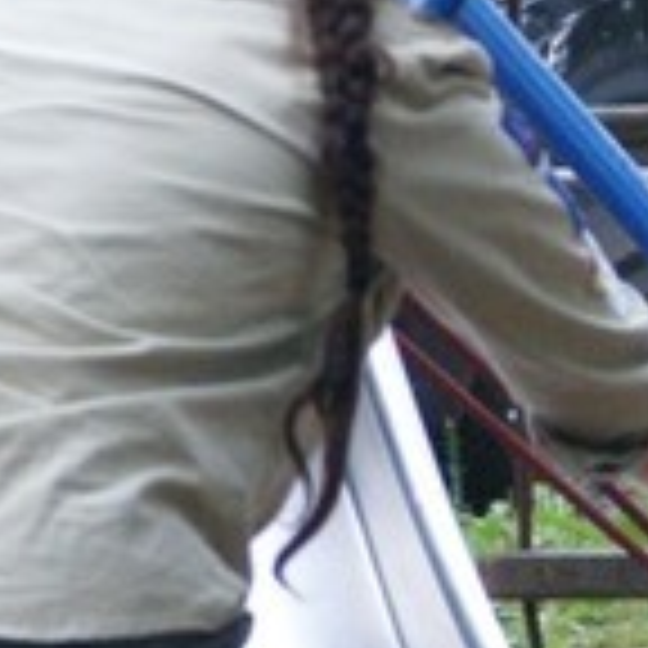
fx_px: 10484
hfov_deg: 3.5
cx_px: 70
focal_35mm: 495
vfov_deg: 3.5
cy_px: -616
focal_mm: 70
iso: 800
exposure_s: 1/125
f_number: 5.6
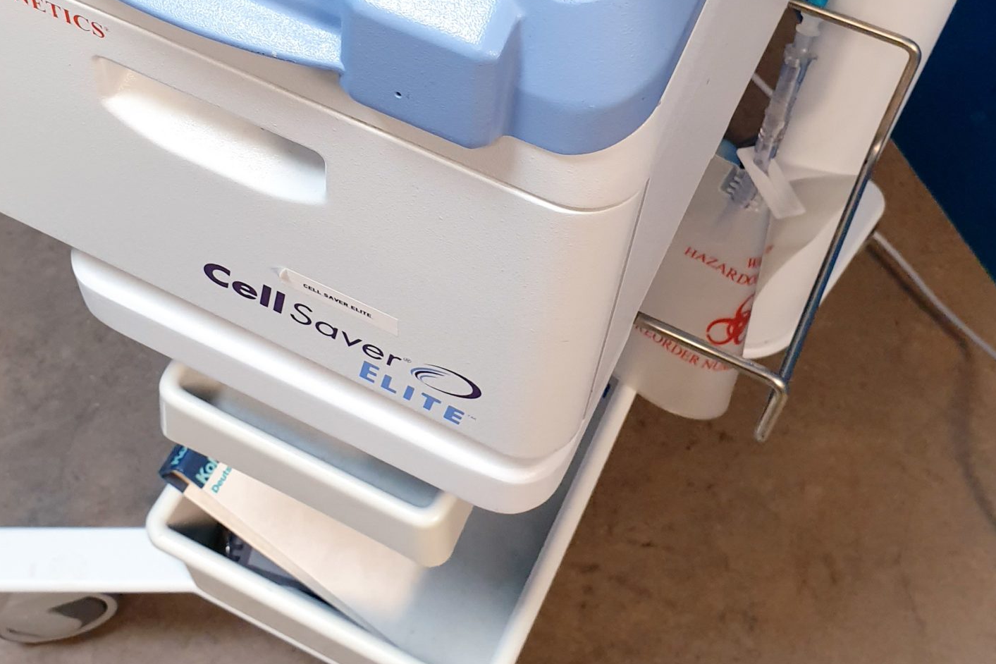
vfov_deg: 27.2
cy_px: 171
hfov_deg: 40.3
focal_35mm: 49
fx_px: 1356
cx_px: 446
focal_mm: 4.3
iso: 250
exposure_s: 1/50
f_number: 2.4
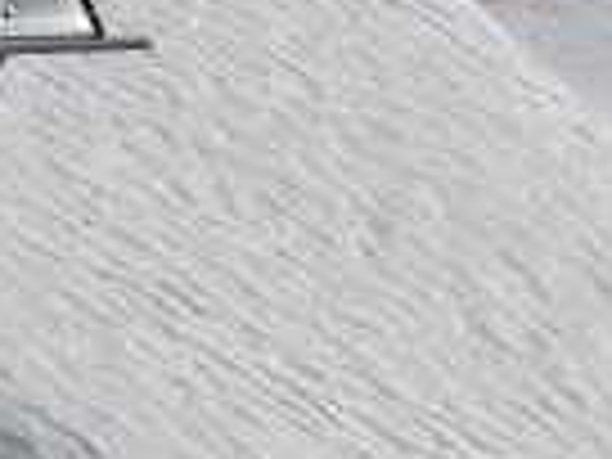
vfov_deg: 1.2
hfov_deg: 1.6
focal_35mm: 1240
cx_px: 423
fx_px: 21923
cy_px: 65
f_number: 8
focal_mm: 58.2
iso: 100
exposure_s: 1/1000
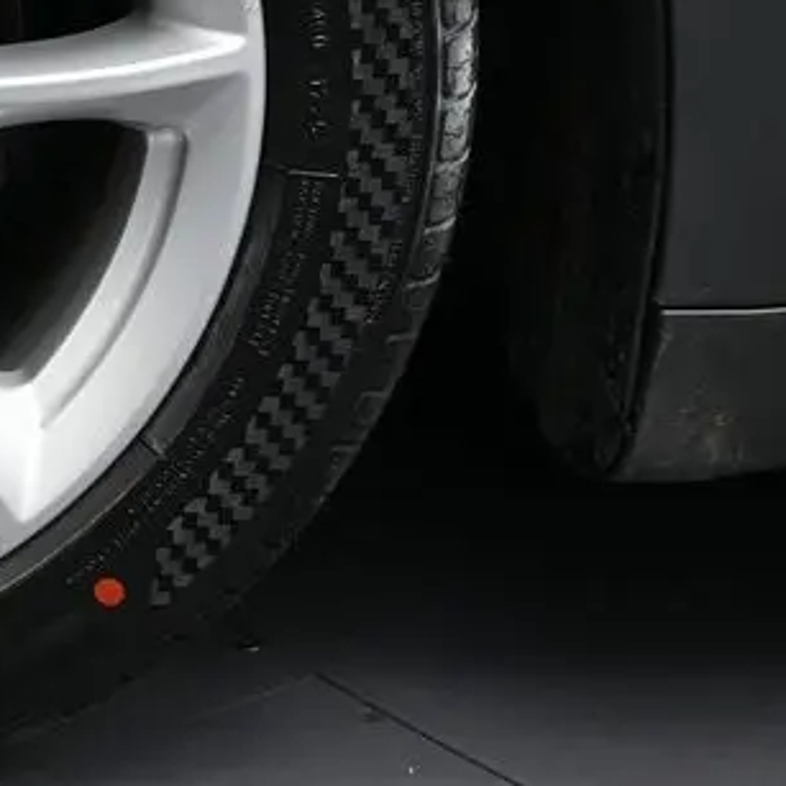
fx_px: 2734
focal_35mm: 106
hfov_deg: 15.4
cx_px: -315
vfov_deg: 16.1
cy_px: 12
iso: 450
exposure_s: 1/125
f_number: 4.2
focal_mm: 25
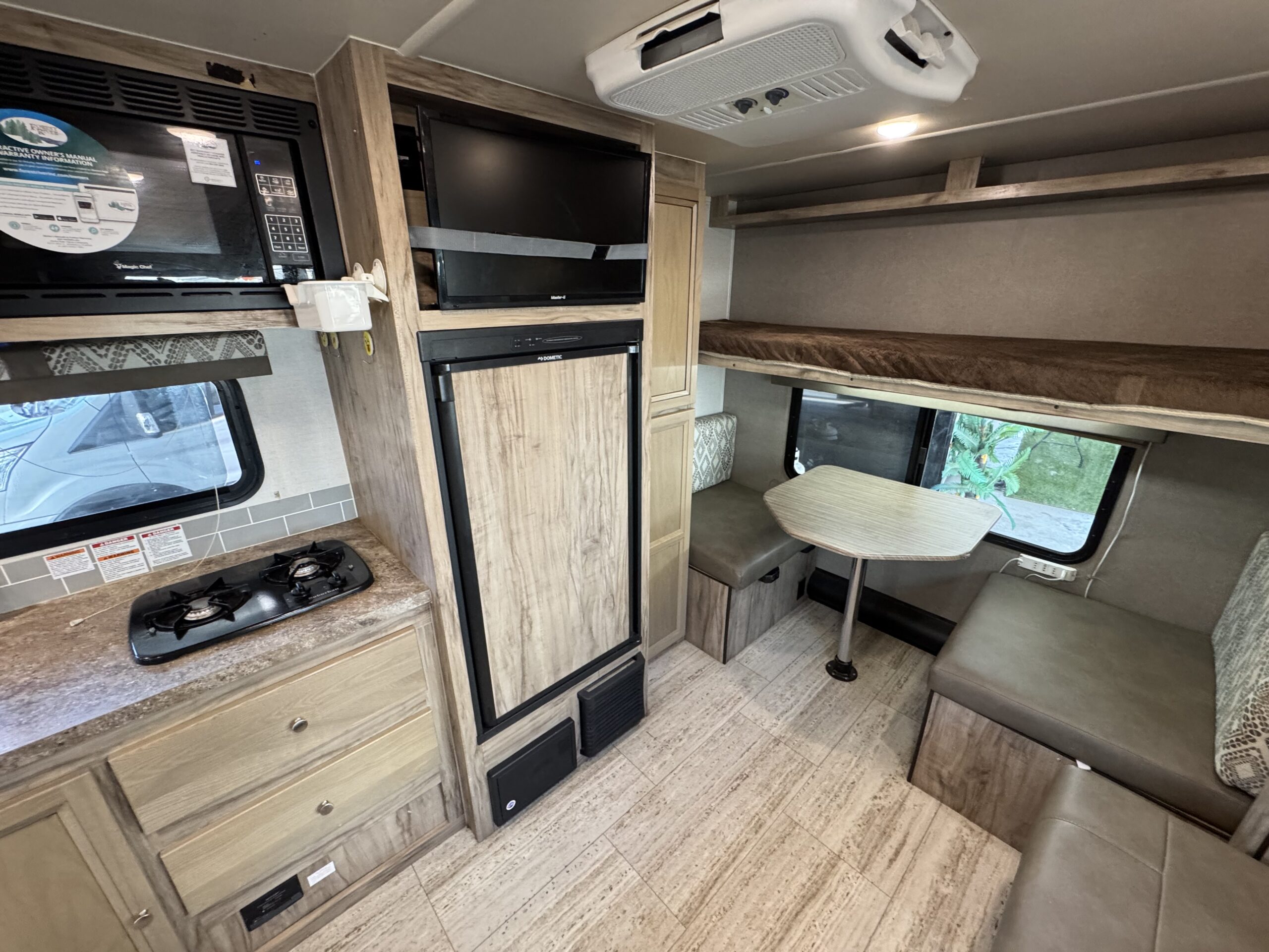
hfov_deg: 102.1
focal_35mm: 14
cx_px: 634
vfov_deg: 85.7
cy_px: 476
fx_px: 513
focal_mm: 2.22
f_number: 2.2
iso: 320
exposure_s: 1/61
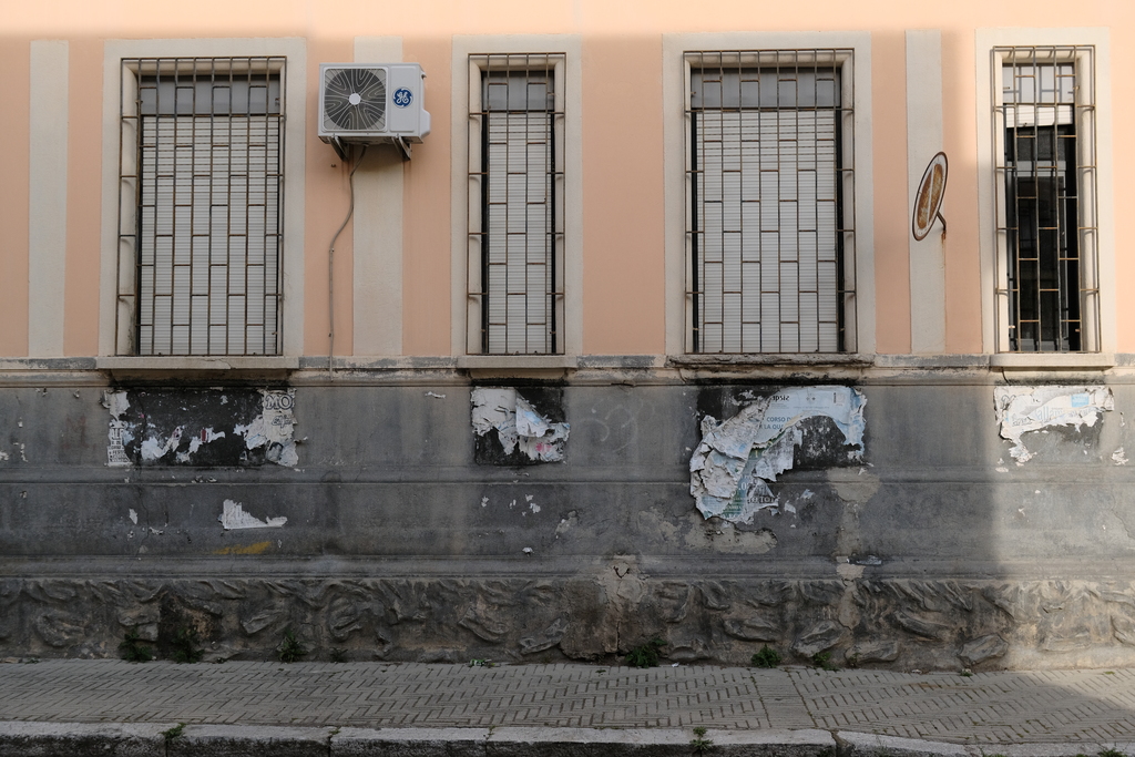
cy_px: 378
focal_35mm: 44
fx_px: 1387
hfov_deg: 44.5
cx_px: 568
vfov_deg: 30.5
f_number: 4
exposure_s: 1/2200
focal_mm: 29.2
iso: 640
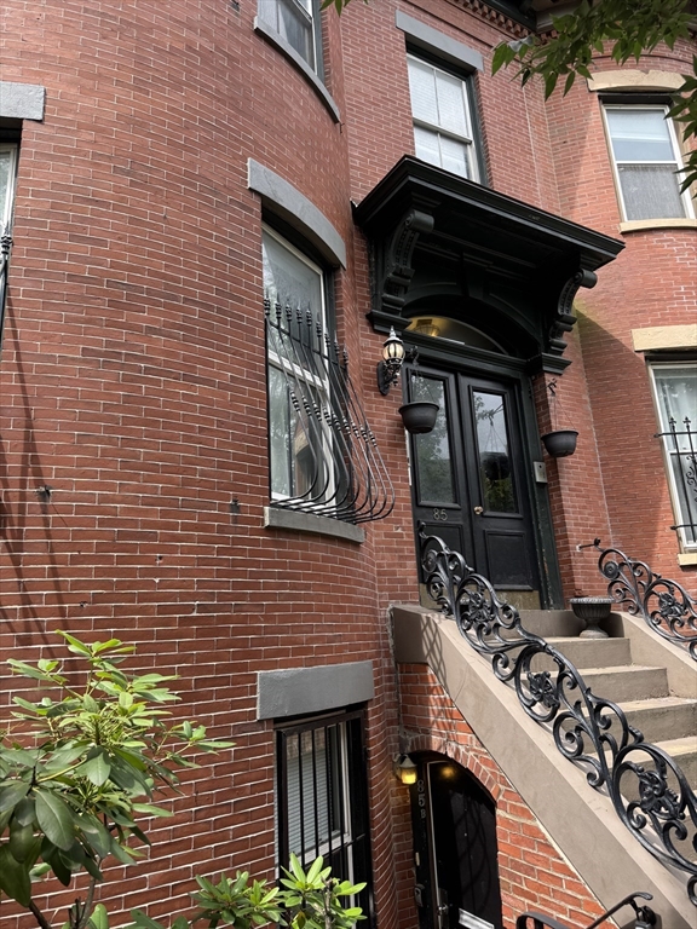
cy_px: 464
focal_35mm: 24
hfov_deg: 56.8
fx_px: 644
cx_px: 348
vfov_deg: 71.6
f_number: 1.78
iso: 80
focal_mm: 6.76
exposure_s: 1/645
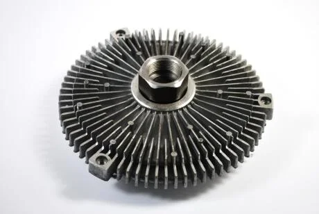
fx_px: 732
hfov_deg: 24.6
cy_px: 107
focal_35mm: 82
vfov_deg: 16.6
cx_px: 160
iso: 200
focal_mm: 55
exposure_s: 1/80
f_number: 5.6
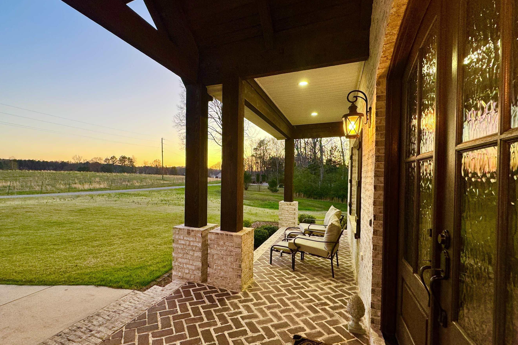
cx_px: 229
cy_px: 180
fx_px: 245
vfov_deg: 70.4
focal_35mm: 17
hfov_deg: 92.9
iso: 160
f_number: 2.2
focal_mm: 2.22
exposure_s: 1/60
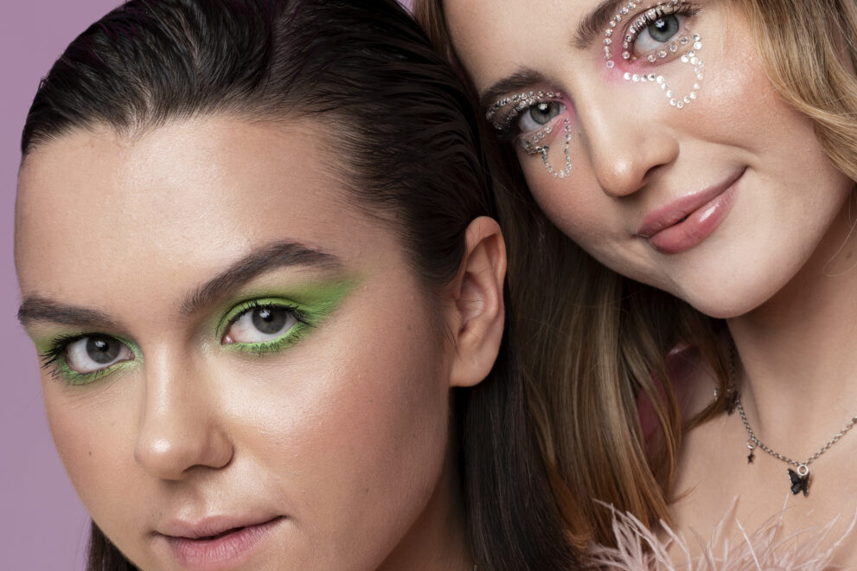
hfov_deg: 18.4
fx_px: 2641
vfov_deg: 12.3
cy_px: 330
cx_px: 464
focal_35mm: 111
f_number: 13
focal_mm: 55
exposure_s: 1/160
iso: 125
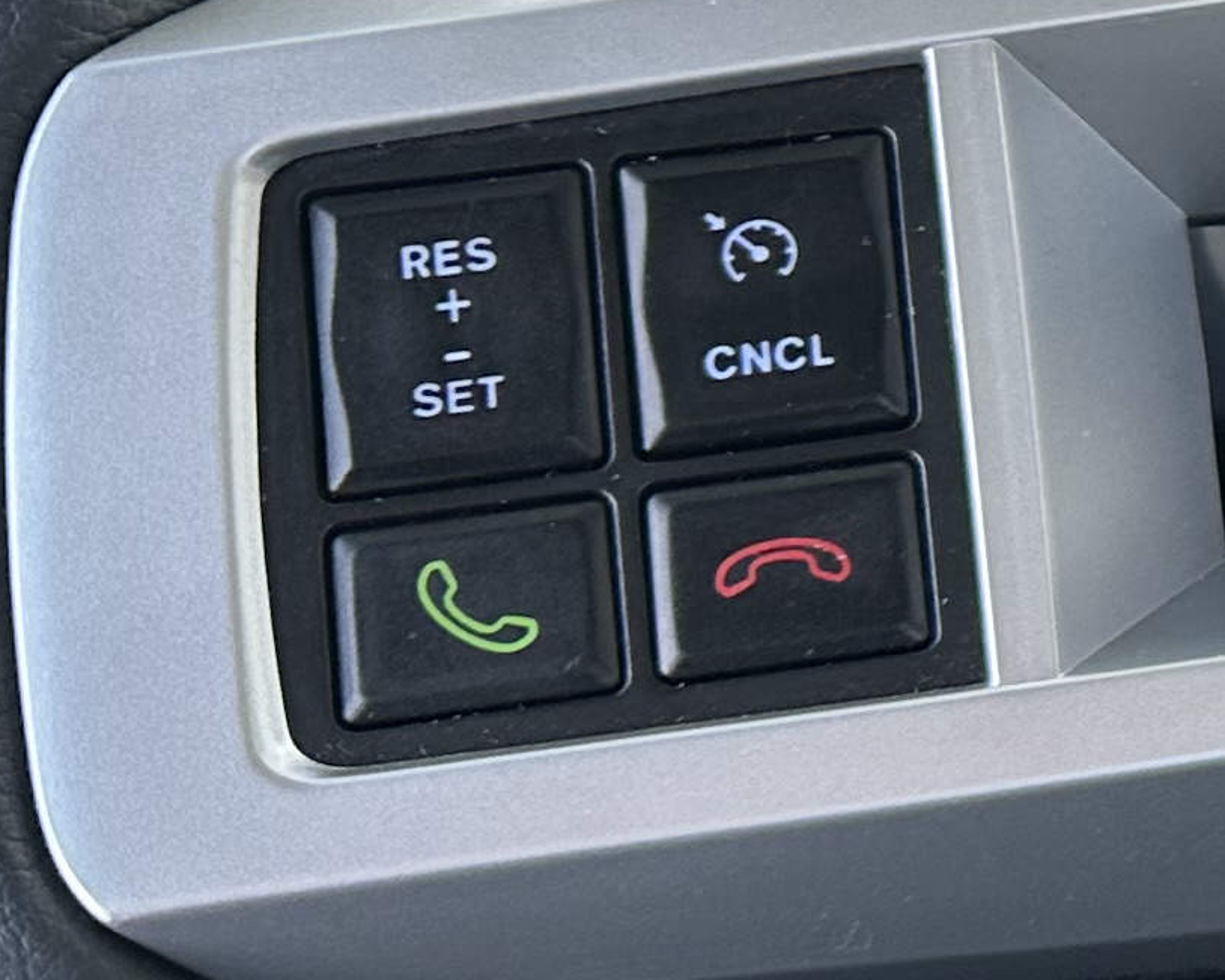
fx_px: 4205
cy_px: 41
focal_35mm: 116
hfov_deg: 13.7
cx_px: 2581
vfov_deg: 13.1
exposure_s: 1/121
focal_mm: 6.86
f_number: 1.78
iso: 80
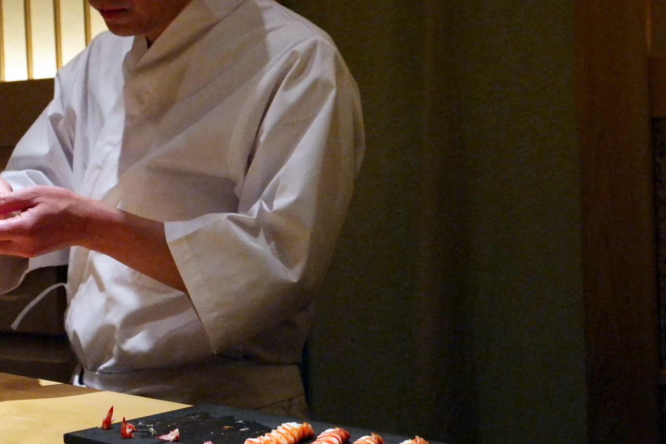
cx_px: 188
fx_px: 1369
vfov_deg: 18.4
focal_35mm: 74
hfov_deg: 27.1
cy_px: 182
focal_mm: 31
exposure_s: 1/500
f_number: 5.6
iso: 6400
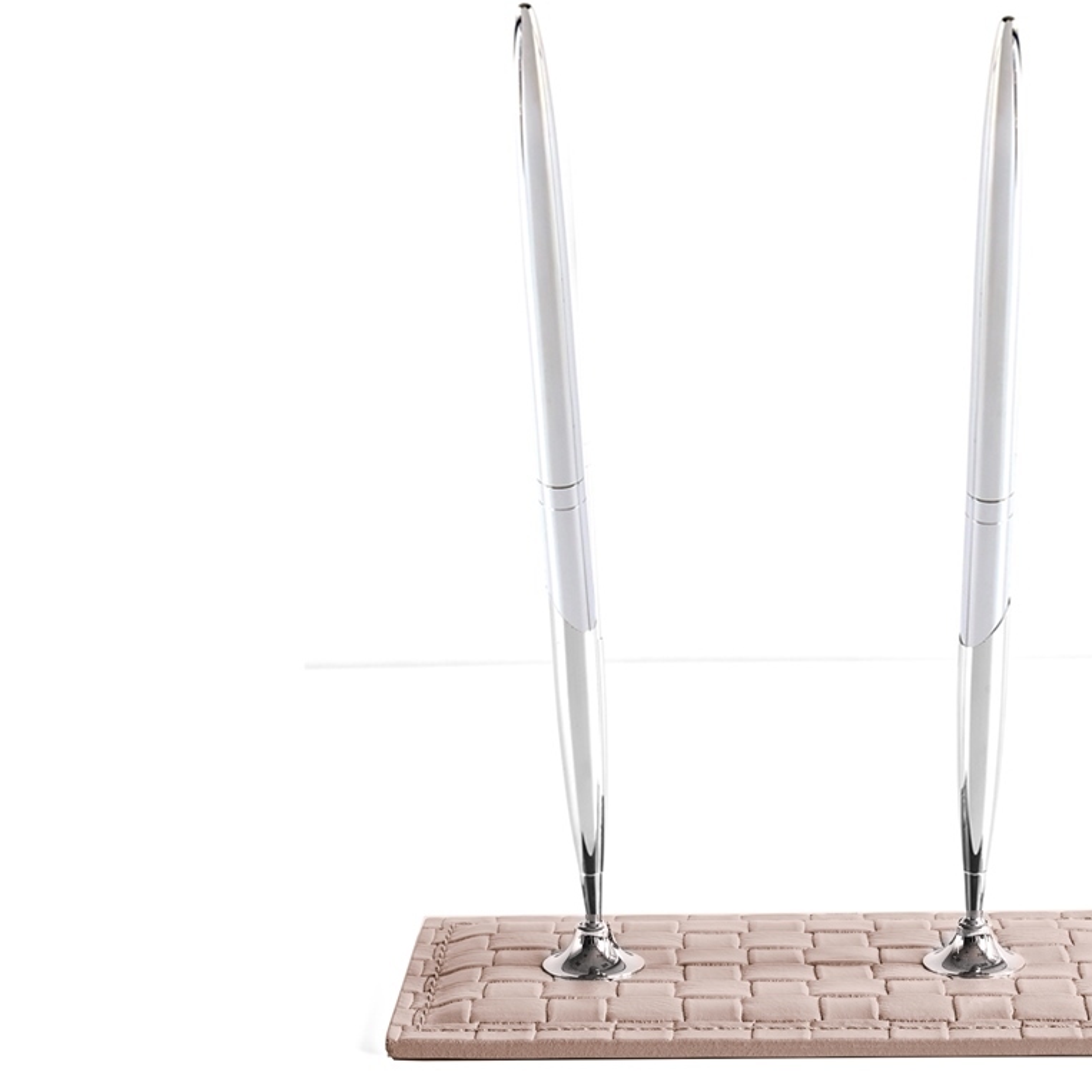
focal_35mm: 109
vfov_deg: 16.0
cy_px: 544
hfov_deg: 15.9
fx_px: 3890
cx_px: 754
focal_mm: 85
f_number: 16
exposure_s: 1/6
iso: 100
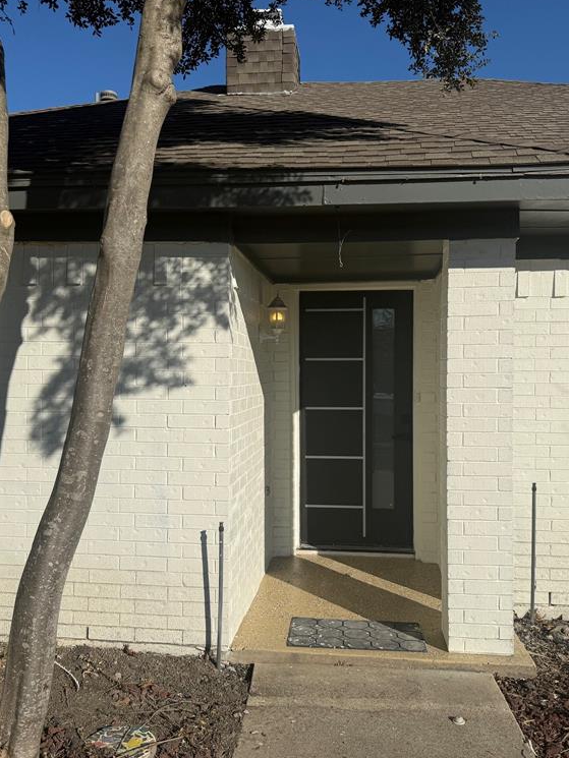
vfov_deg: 55.3
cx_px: 276
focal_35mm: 33
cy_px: 384
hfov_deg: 43.0
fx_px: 723
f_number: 1.78
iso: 80
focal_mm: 6.76
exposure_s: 1/11905
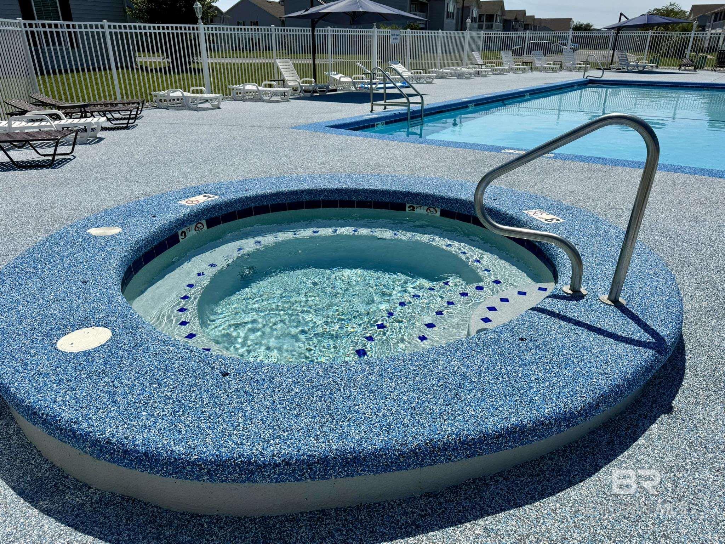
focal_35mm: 24
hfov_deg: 71.6
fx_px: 503
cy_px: 272
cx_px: 362
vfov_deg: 56.8
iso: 80
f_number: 1.78
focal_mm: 6.76
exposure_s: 1/11905
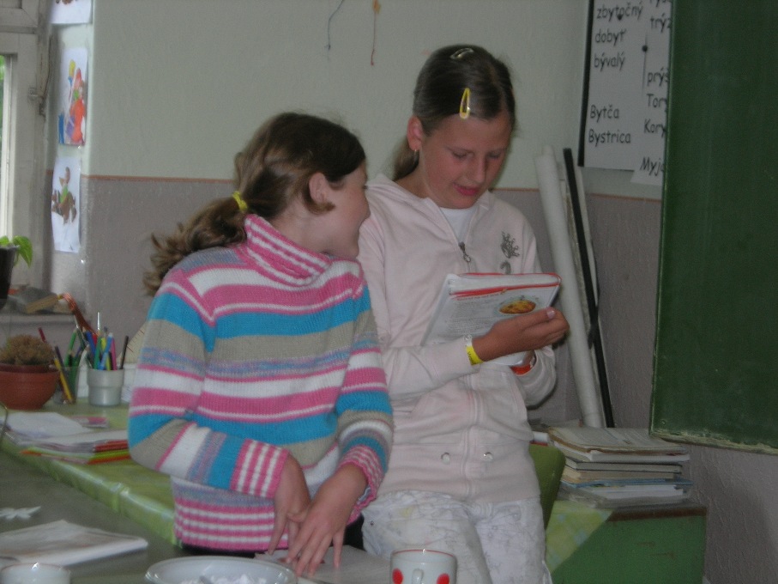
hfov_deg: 21.3
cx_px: 389
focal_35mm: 92
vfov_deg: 16.1
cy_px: 292
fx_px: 2067
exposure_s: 1/60.1
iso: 80
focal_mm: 19.1
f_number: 4.3
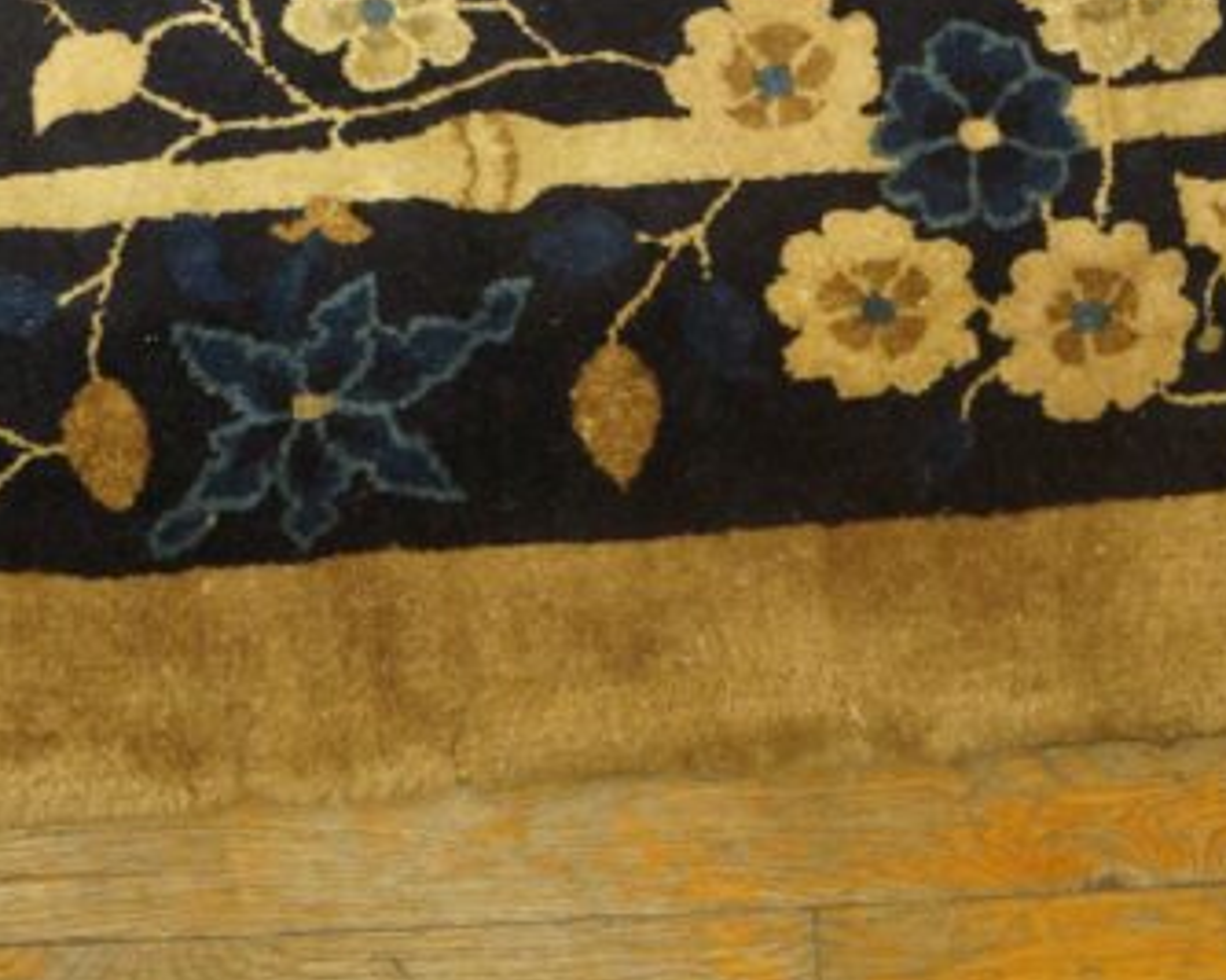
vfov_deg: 19.1
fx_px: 2621
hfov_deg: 26.3
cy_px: -391
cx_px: 734
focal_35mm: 72
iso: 1600
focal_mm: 19
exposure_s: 1/60
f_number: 4
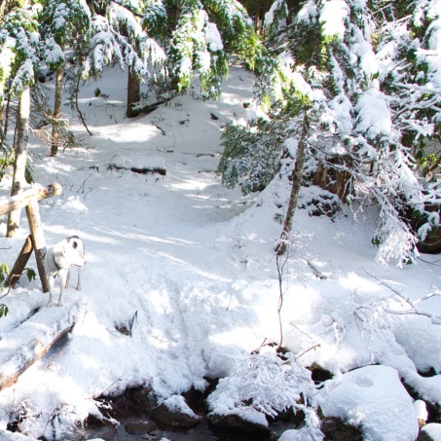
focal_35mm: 54
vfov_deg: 31.4
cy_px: 288
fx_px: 778
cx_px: -76
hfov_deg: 28.0
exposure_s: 1/80
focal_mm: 24
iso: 400
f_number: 8
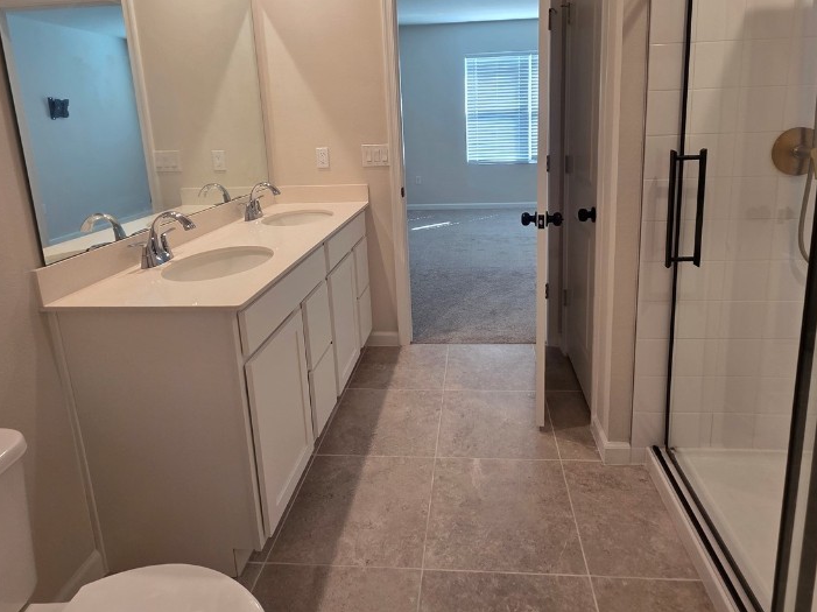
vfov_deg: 66.8
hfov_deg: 84.4
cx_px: 453
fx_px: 448
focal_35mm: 19
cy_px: 204
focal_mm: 2.2
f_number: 1.9
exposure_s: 1/120
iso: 125
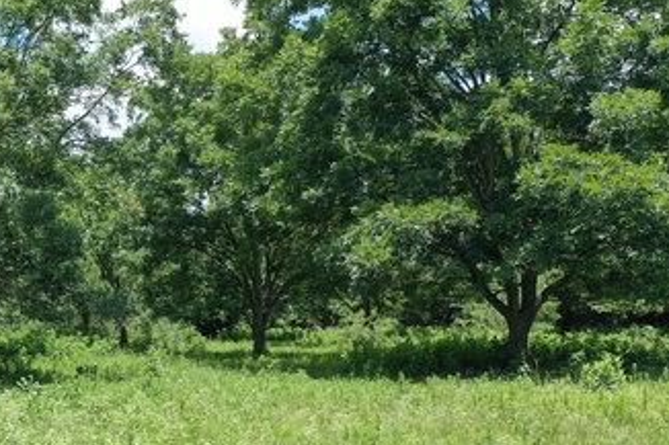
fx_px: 1022
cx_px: 43
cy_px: 329
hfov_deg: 33.9
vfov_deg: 24.3
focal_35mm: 55
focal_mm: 10.26
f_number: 3.2
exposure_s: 1/50
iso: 100
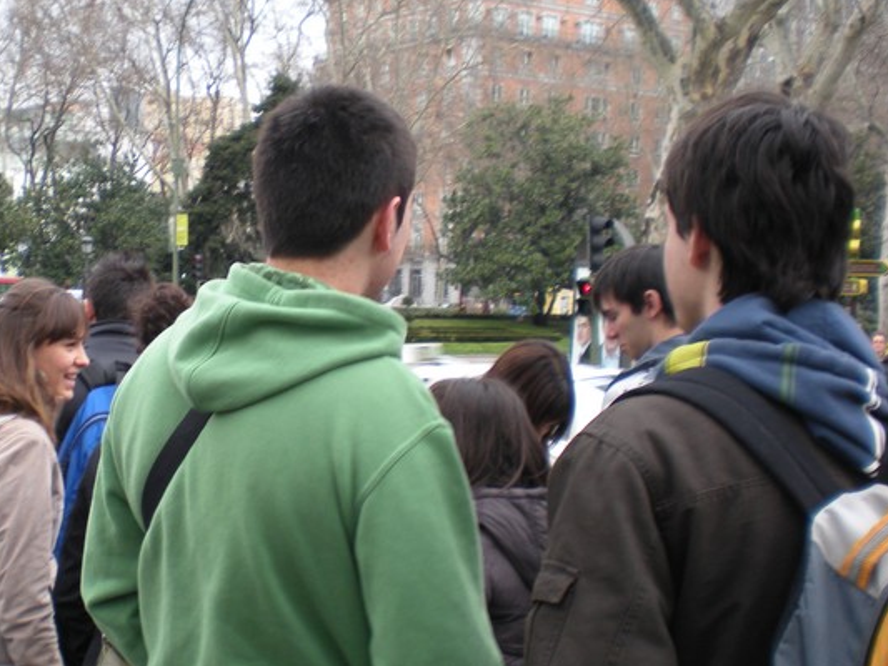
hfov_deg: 33.2
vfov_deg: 25.7
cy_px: 350
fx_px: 1463
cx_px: 230
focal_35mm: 57
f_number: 3.1
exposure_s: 1/95.5
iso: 64
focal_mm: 6.3
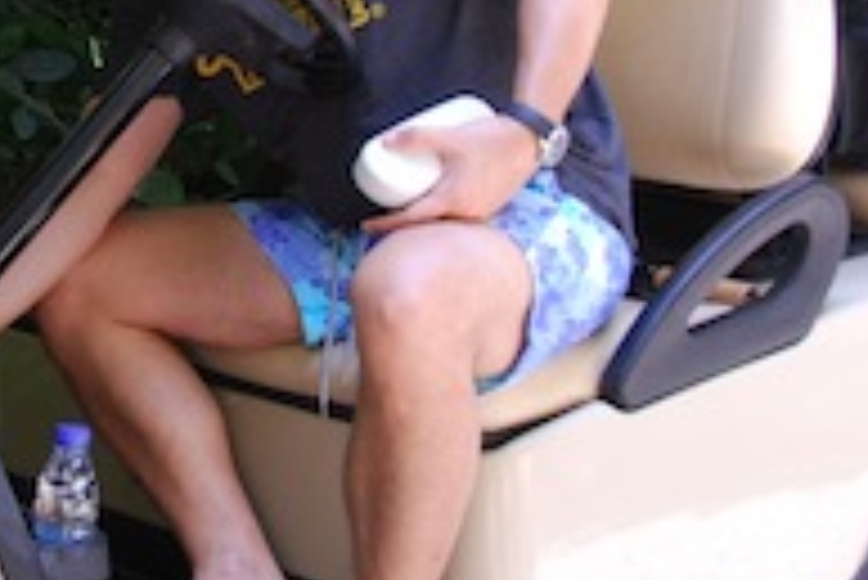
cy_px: 27
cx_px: 130
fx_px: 2702
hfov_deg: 18.0
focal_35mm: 112
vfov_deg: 12.1
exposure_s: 1/50
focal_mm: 24
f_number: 3.8
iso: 200
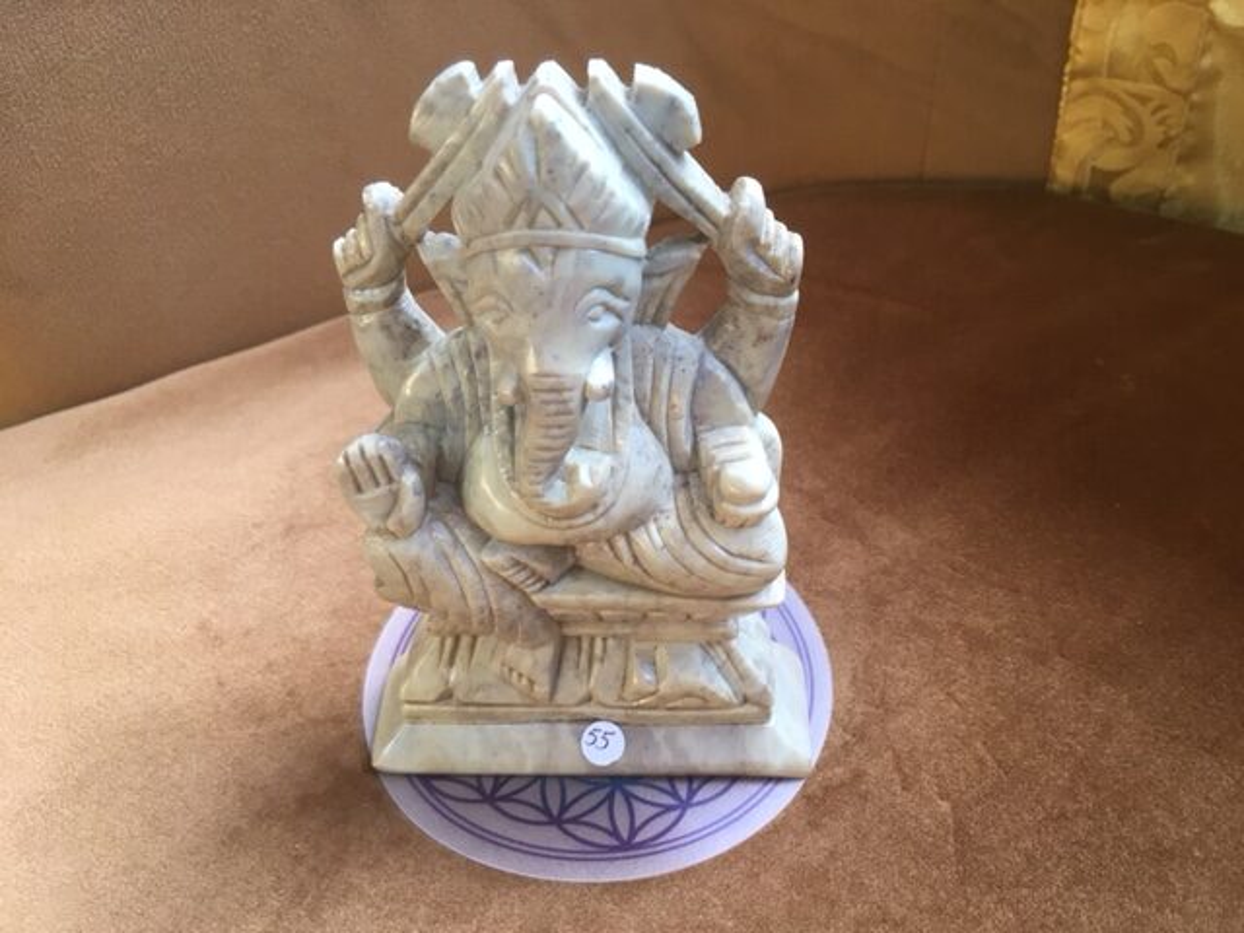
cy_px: 466
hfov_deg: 61.7
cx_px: 622
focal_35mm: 29
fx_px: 1042
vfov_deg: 48.2
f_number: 2.2
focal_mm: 4.15
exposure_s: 1/33
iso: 80
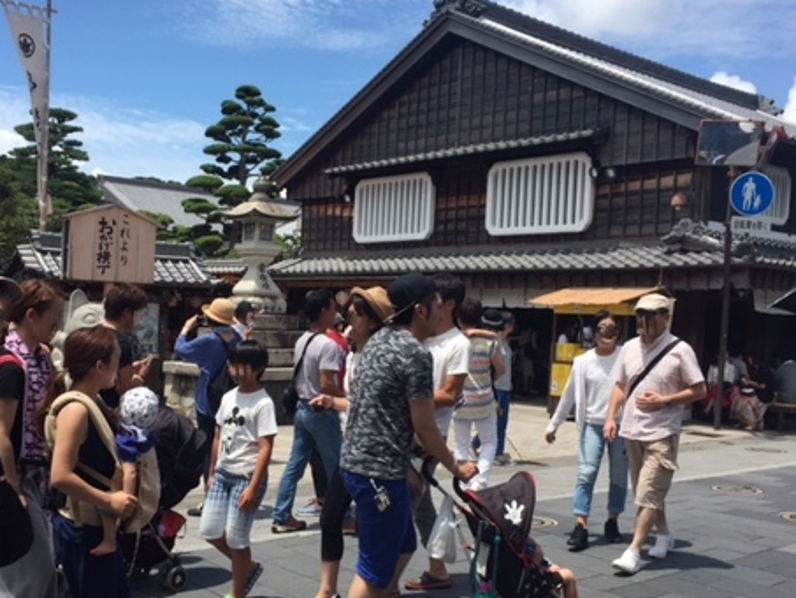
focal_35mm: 41
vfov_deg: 35.1
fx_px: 943
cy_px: 334
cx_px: 330
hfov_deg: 45.6
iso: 32
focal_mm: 4.15
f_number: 2.2
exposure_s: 1/2083
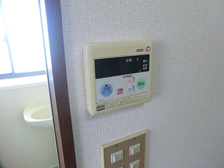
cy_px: 84
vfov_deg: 56.8
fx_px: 155
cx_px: 112
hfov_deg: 71.6
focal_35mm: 24
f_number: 3.2
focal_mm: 4.3
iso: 500
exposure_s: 1/60
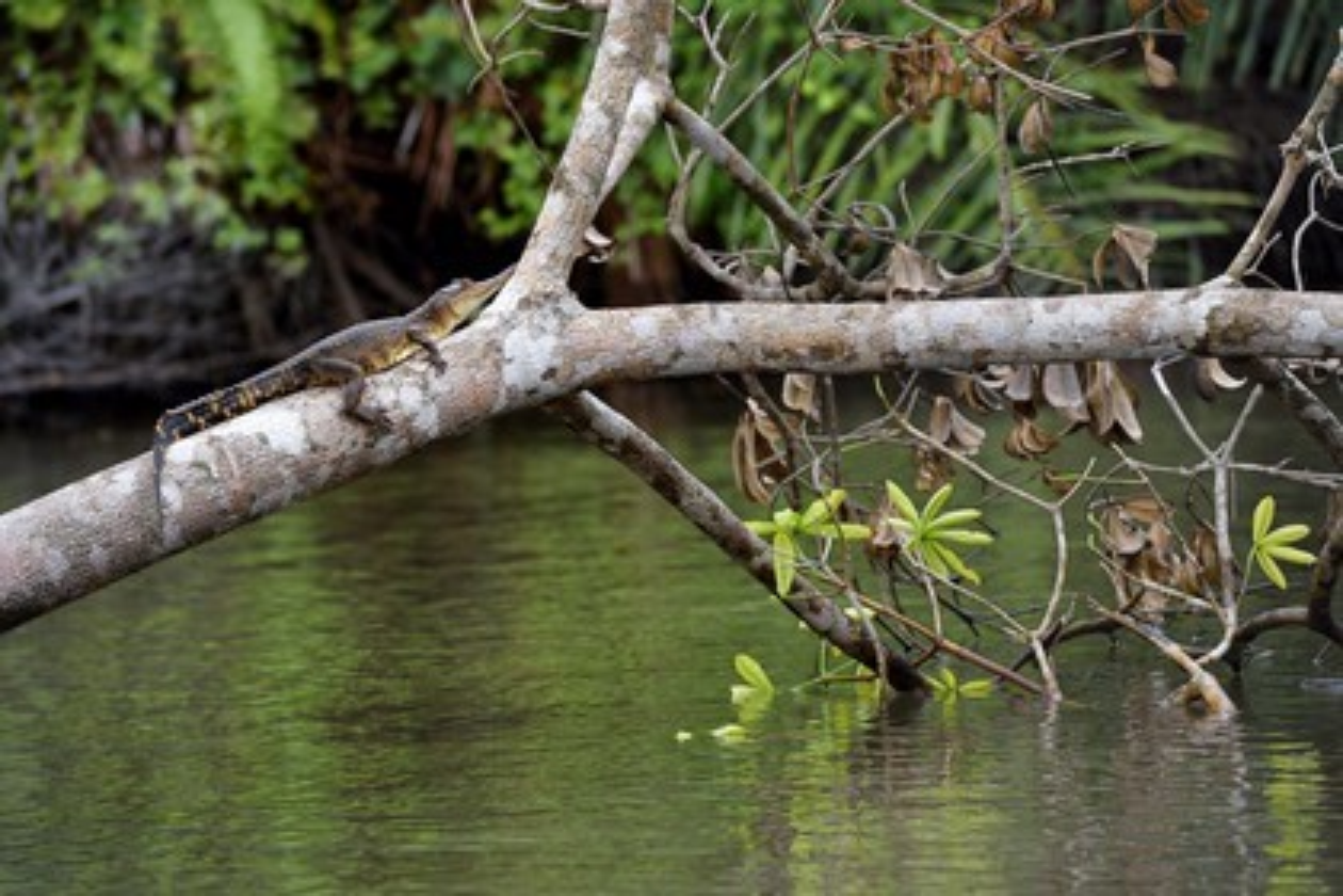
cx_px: 672
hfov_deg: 10.3
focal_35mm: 200
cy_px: 448
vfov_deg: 6.9
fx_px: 7461
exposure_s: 1/250
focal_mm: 200
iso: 800
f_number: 7.1
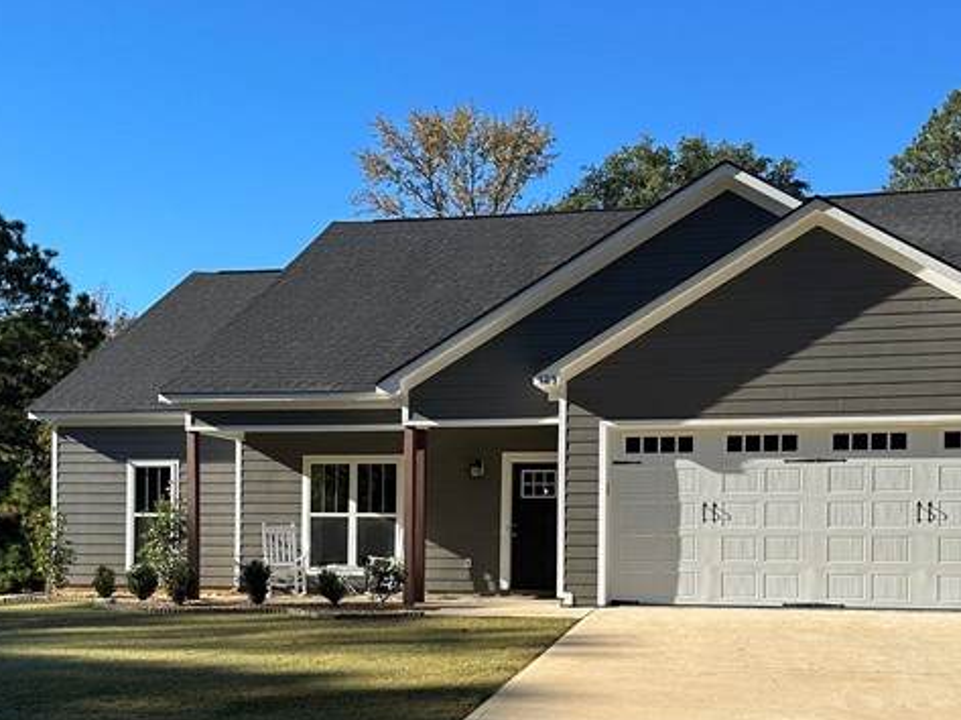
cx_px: 506
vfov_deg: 27.6
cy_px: 545
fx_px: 1443
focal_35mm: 52
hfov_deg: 36.8
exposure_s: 1/3247
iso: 80
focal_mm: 6.86
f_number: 1.78
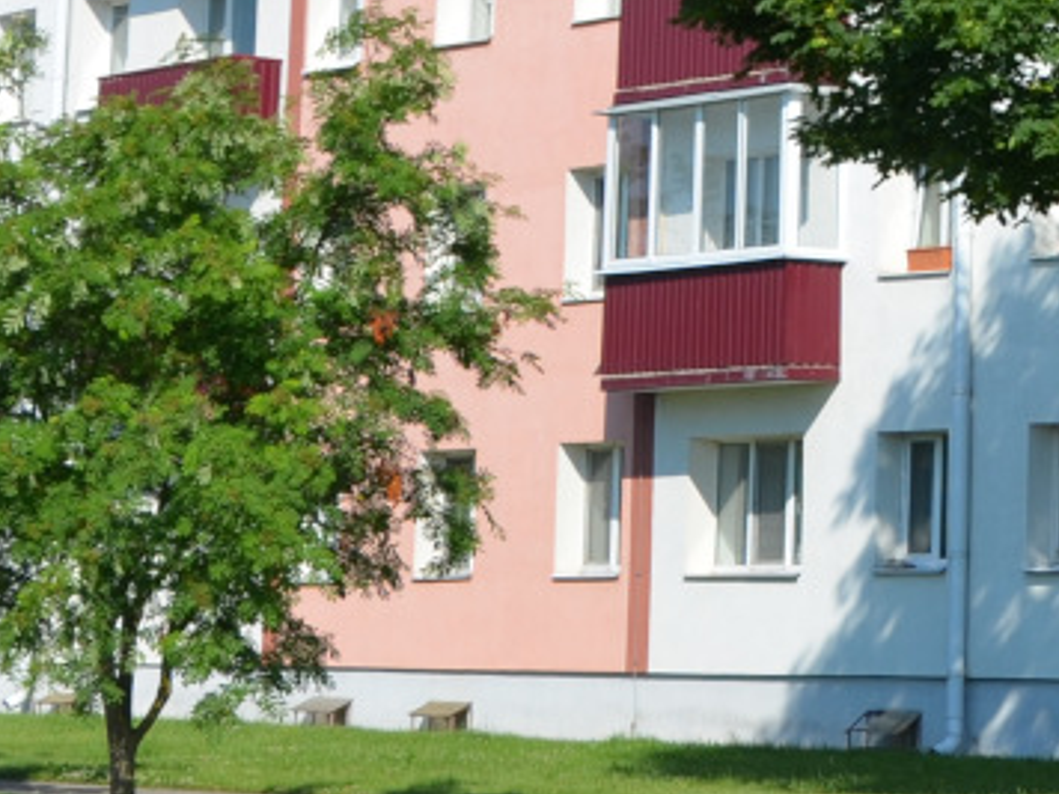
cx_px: 1458
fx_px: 4651
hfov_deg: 12.5
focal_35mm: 152
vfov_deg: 9.6
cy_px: -297
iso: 100
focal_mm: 25
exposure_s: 1/250
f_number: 8
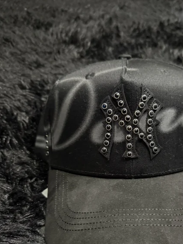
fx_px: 240
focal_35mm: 34
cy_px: 168
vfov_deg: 52.6
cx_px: 128
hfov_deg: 41.0
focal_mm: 6.76
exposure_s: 1/20
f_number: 1.78
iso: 1600
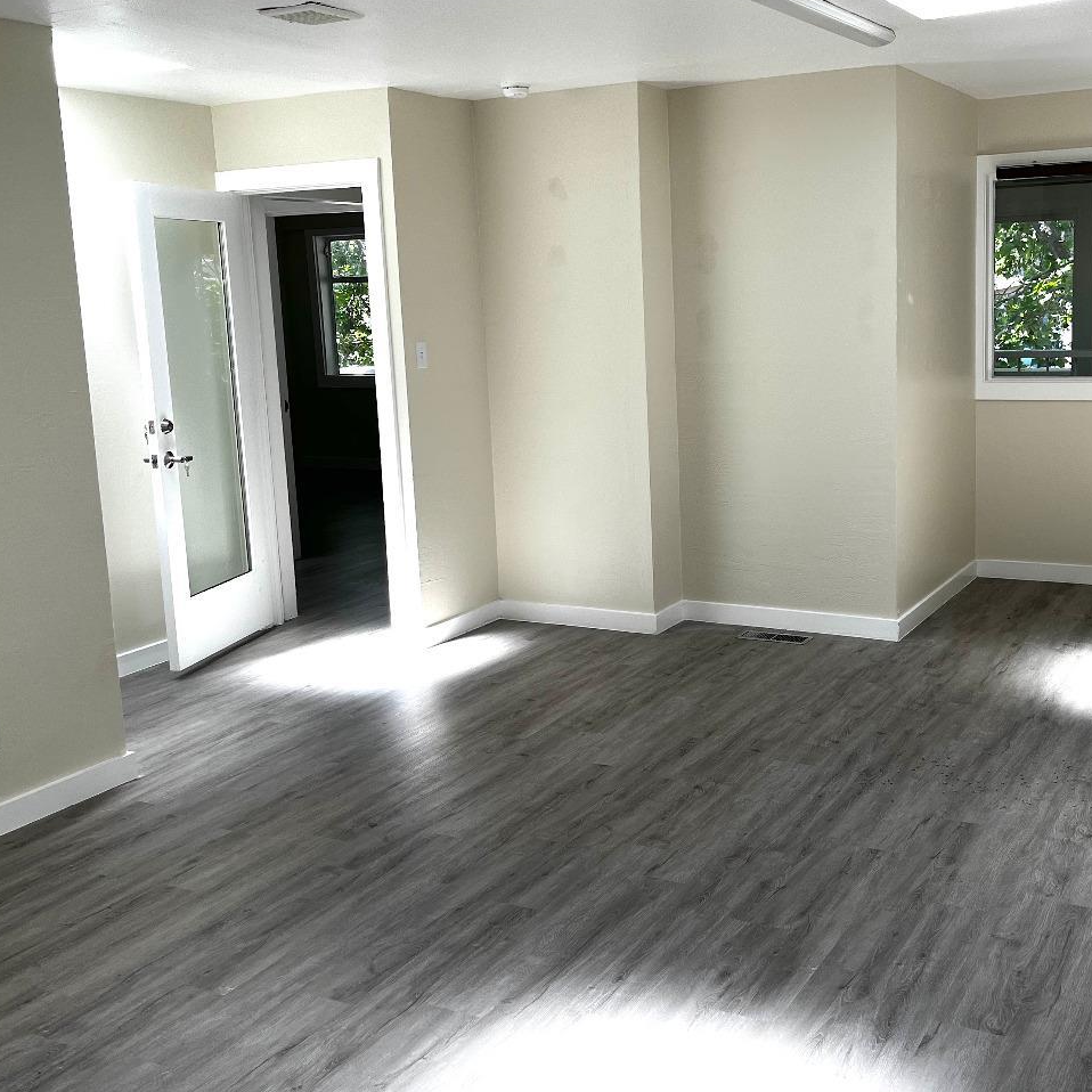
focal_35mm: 36
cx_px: 694
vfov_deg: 46.0
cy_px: 485
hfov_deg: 45.6
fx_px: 1285
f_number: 1.6
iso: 50
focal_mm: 5.1
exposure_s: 1/308
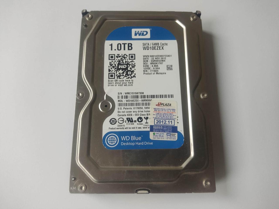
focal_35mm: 25
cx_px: 140
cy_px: 104
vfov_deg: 54.9
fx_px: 201
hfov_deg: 69.4
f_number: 1.79
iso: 337
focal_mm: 4.71
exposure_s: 1/40
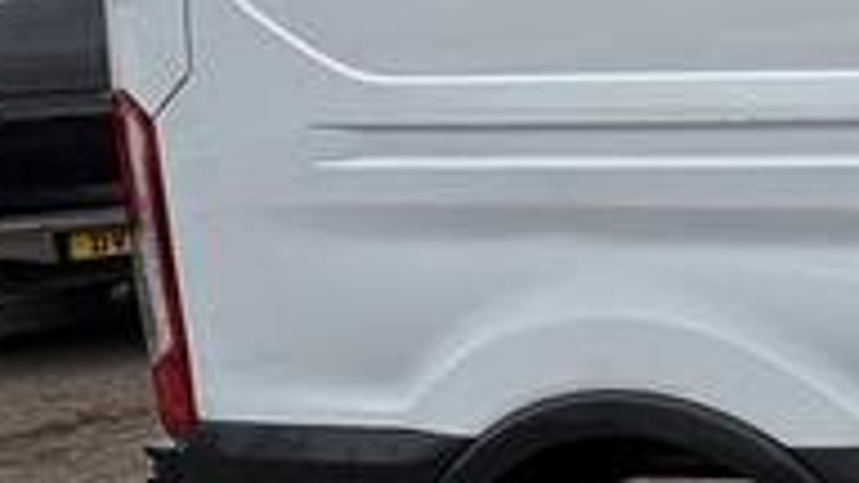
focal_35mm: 71
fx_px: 1617
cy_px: 54
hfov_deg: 18.7
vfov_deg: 16.8
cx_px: 1722
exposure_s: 1/664
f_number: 2.2
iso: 40
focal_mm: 2.22
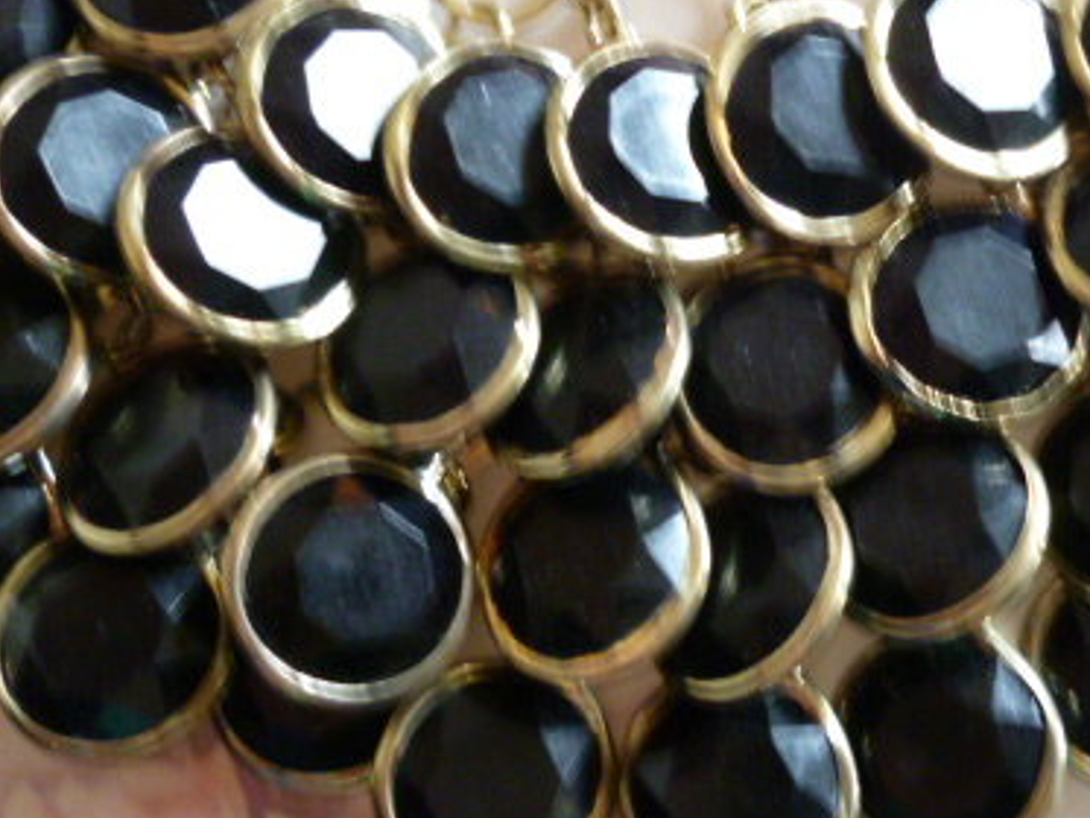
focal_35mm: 48
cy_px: 359
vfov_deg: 30.3
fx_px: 1512
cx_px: 795
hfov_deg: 38.8
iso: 400
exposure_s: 1/10
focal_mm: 5
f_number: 3.1
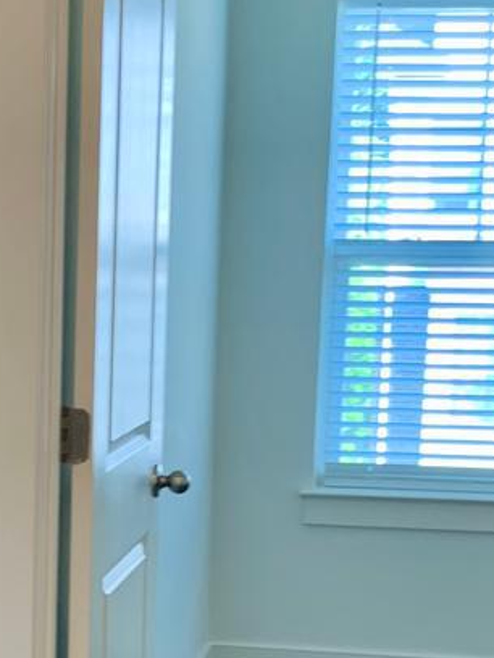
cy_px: 606
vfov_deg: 19.6
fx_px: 1865
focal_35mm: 98
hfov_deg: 14.9
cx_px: 27
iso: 64
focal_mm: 4.25
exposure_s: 1/60
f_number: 1.8
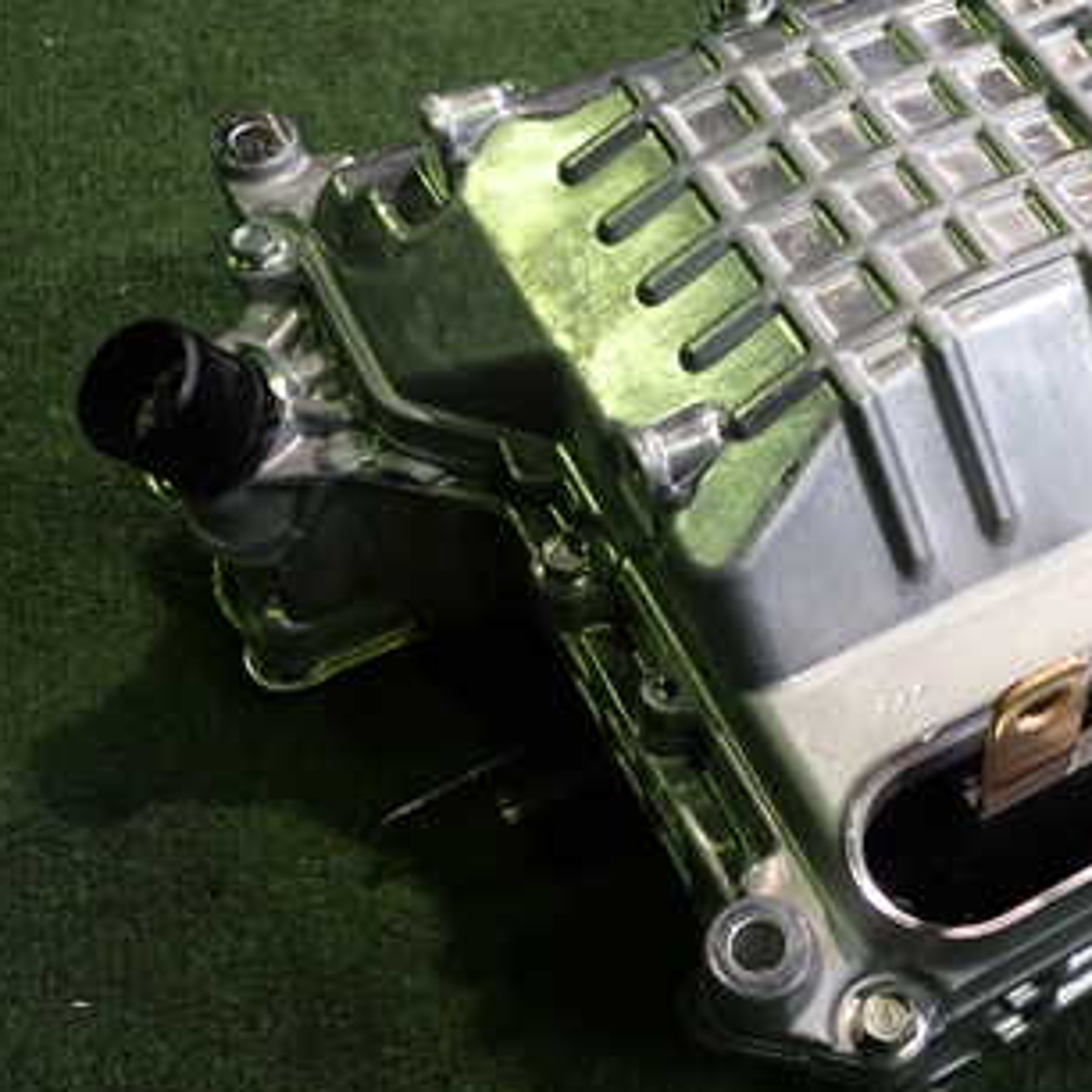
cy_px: 460
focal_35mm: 52
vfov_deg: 32.7
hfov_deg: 31.2
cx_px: 996
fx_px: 1856
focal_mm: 5.4
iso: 200
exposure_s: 1/60
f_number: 2.3
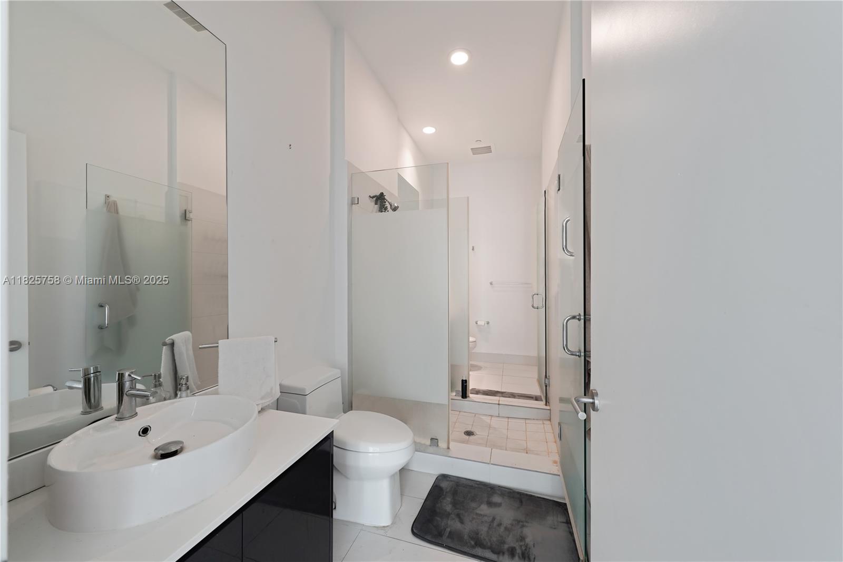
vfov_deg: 85.4
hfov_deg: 108.3
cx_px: 422
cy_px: 281
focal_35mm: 13
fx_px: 304
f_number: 7.1
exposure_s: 1/6
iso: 200
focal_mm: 13
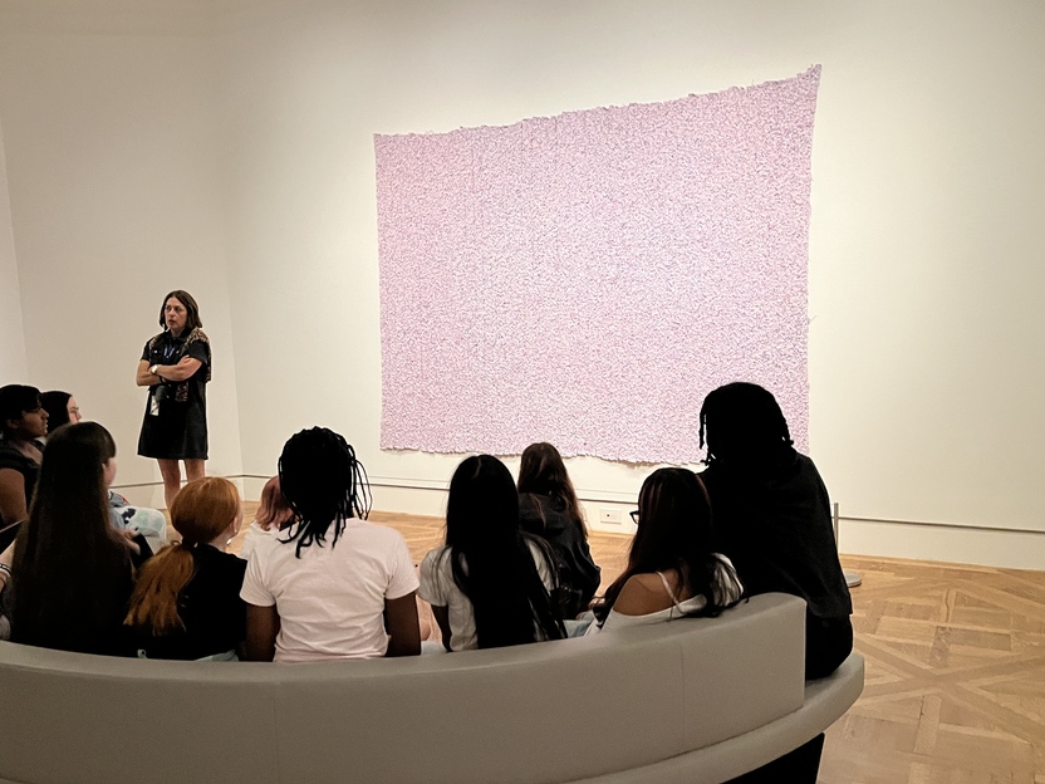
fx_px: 966
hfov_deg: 56.4
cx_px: 420
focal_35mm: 32
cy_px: 435
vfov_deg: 44.1
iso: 500
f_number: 1.6
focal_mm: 5.1
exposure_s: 1/60
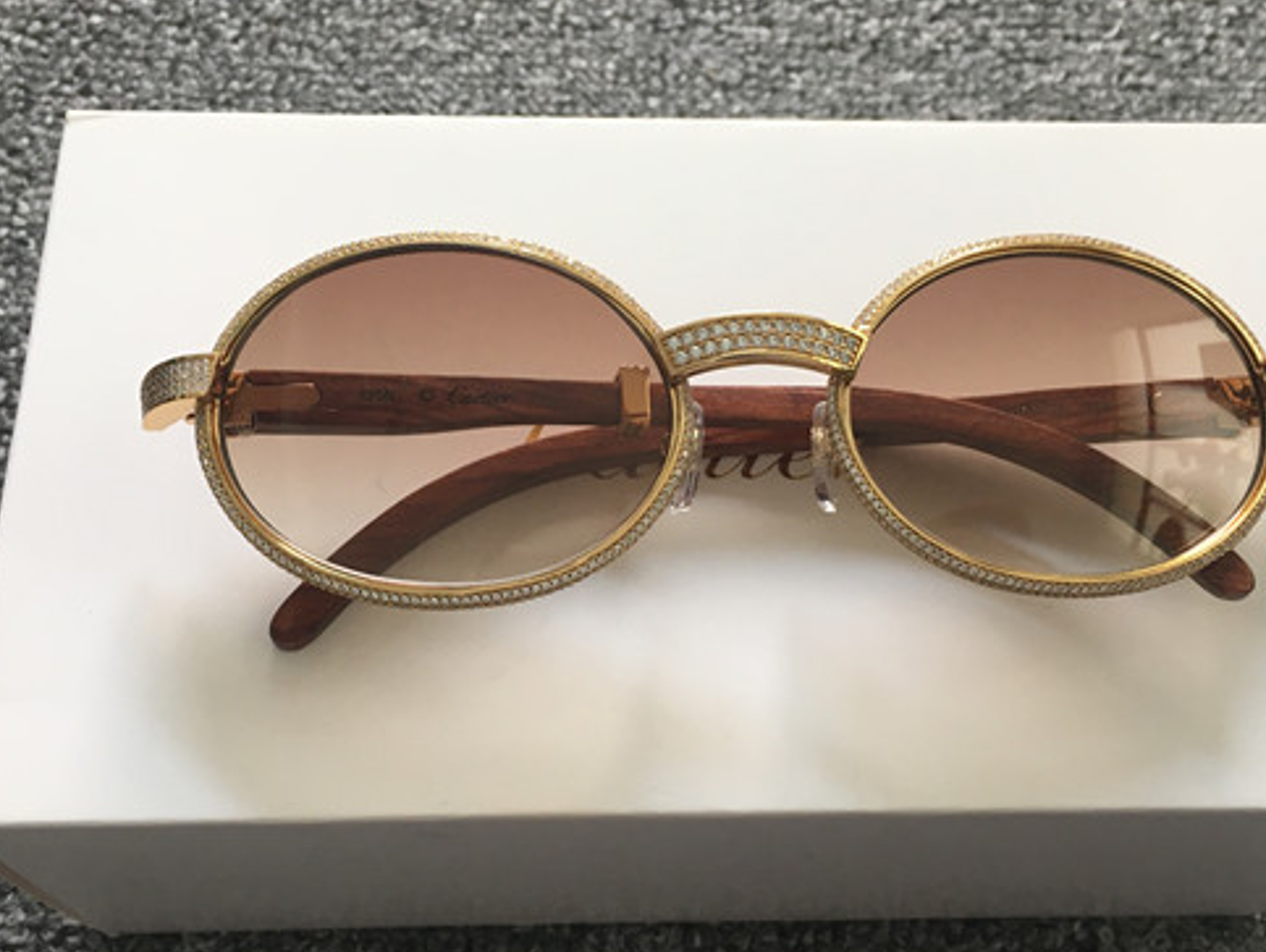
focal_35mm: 42
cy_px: 505
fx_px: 1537
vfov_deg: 34.4
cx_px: 674
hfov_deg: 44.7
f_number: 2.2
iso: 32
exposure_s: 1/33
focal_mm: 4.15
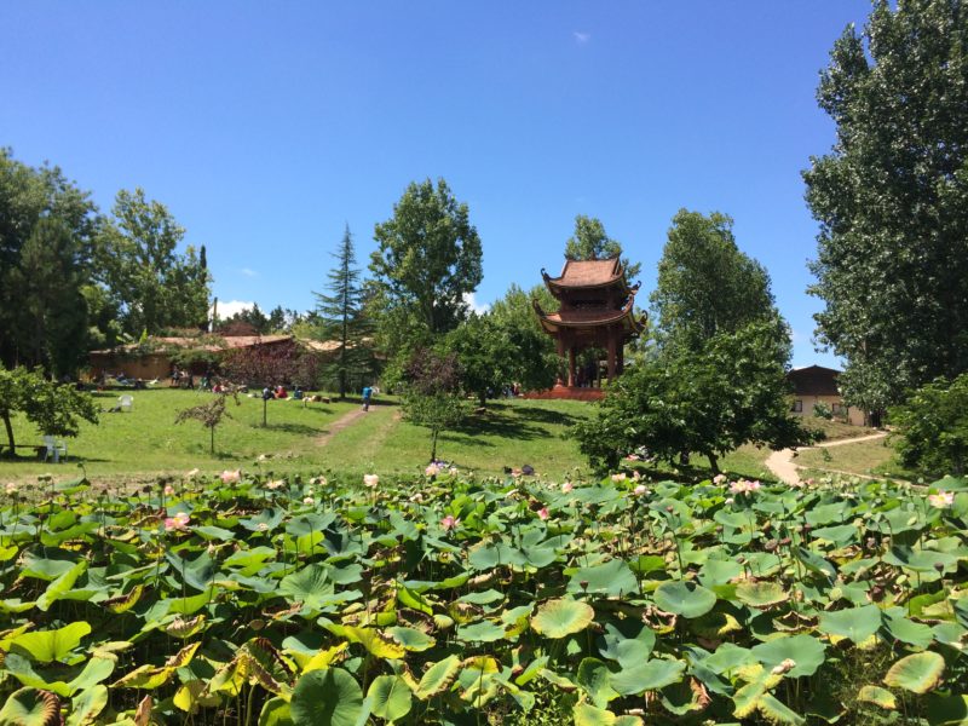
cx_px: 484
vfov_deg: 48.2
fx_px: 811
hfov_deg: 61.7
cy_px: 363
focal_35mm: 29
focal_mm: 4.15
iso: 32
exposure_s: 1/1520
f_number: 2.2
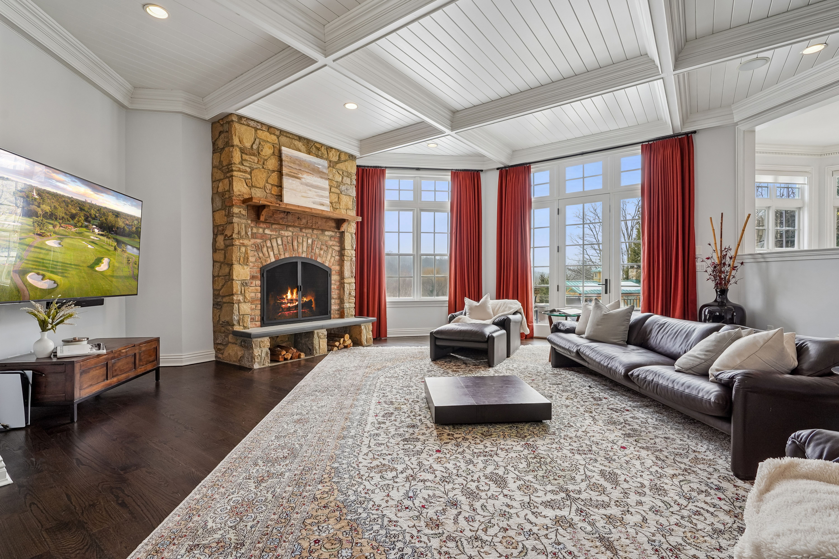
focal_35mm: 16
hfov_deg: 96.7
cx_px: 420
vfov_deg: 73.7
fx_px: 373
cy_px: 280
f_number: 7.1
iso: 400
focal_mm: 16
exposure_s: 1/100
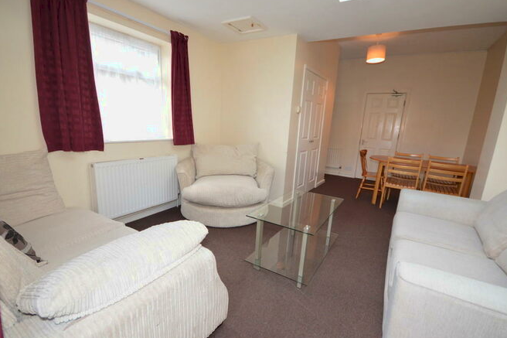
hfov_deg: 96.7
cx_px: 257
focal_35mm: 16
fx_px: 225
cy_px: 176
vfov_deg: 73.7
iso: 400
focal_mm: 10
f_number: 4.5
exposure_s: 1/80
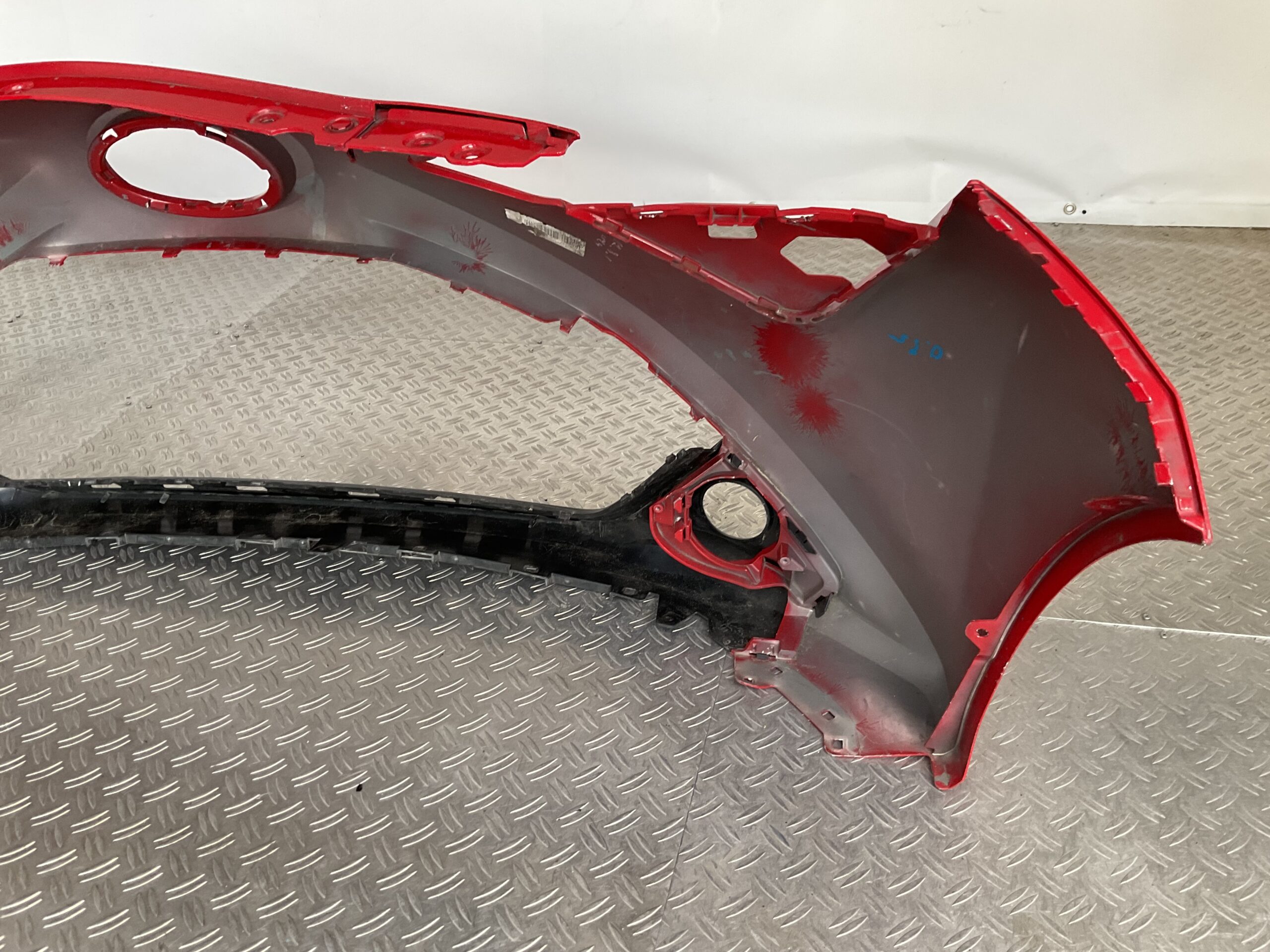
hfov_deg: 61.7
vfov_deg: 48.2
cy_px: 476
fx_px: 1064
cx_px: 635
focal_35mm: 29
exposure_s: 1/60
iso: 50
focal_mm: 3
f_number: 1.8
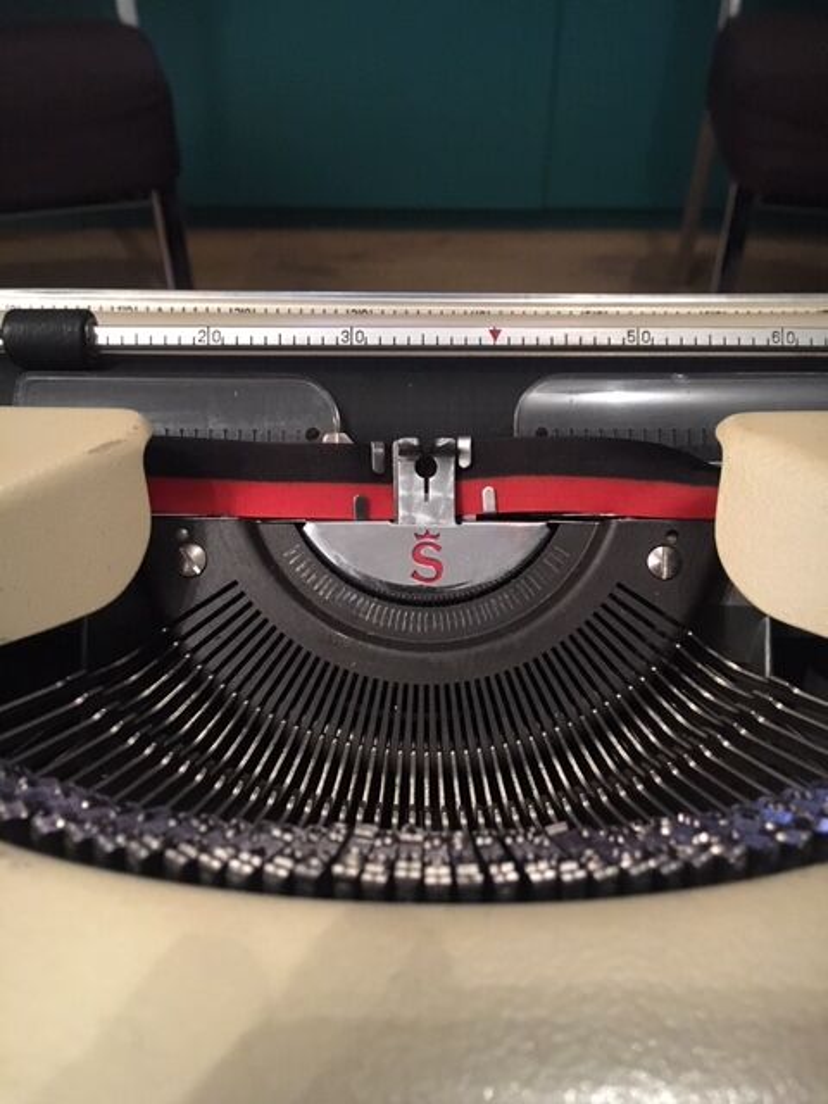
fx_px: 925
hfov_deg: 48.2
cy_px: 552
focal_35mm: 29
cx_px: 414
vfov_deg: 61.7
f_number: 2.2
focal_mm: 4.15
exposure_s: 1/17
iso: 320
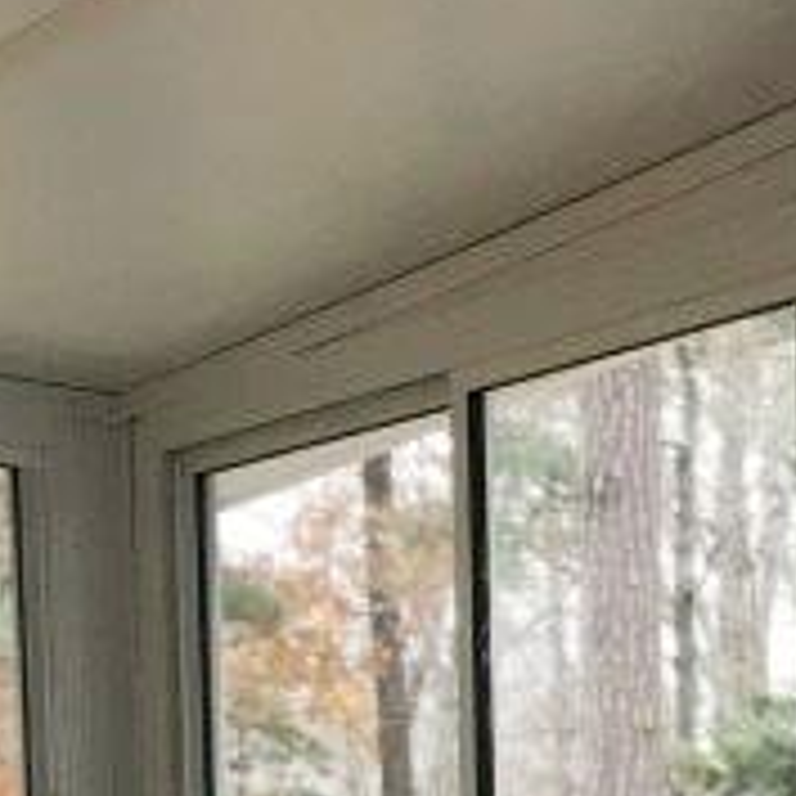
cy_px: 1592
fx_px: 3616
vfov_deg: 11.3
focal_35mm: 139
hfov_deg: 12.1
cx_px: 1138
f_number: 2.2
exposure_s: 1/30
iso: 25
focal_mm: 4.15
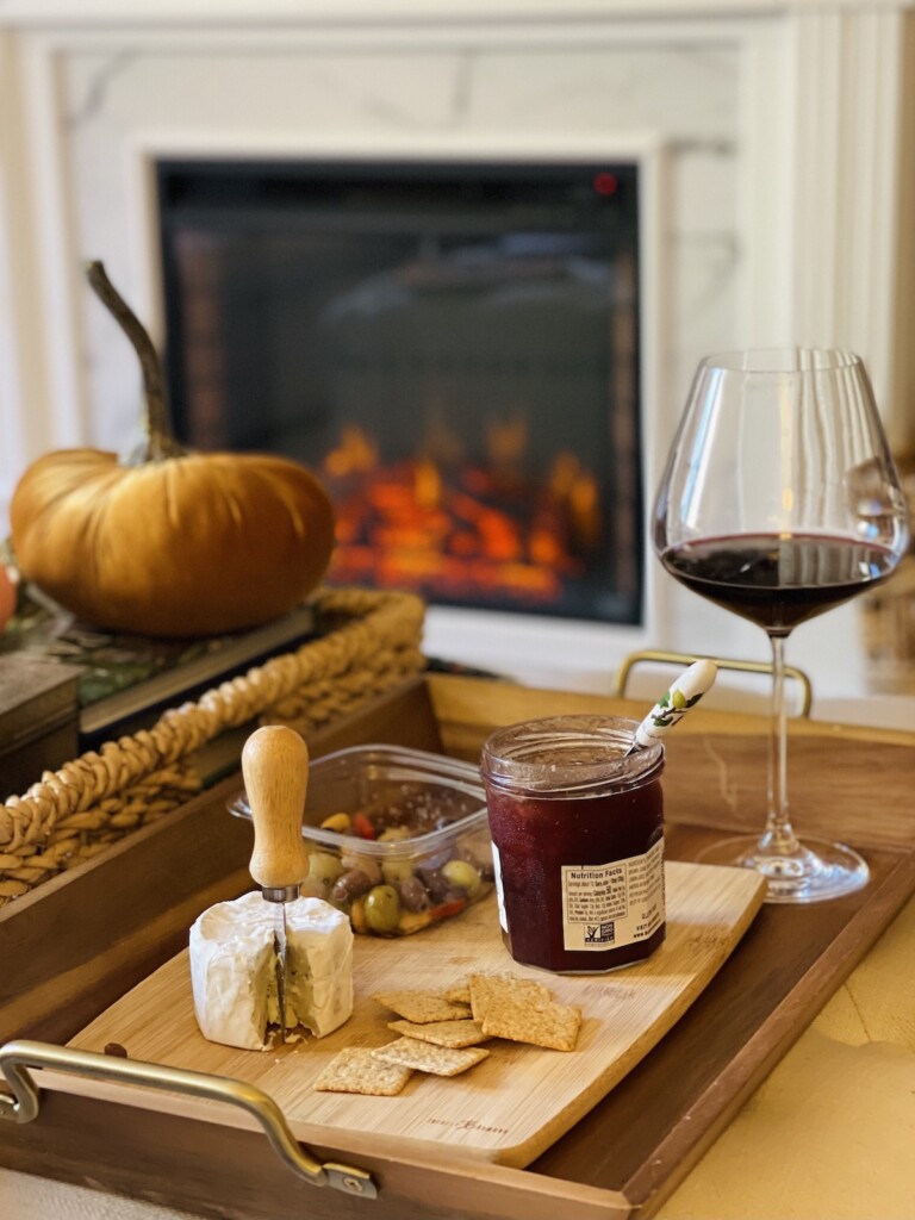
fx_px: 2256
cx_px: 458
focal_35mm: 64
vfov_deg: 30.3
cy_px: 610
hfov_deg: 22.9
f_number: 2.2
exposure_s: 1/30
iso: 400
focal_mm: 7.5
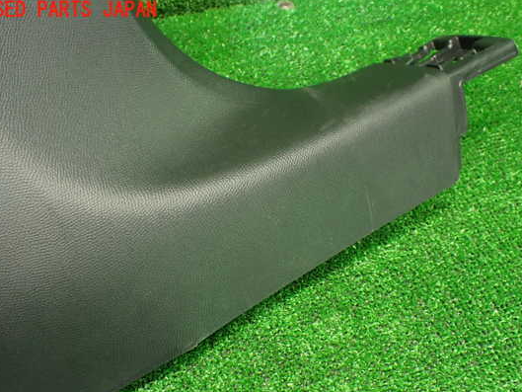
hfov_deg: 53.9
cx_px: 273
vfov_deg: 41.7
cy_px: 220
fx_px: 513
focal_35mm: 34
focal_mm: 5.4
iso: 800
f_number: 2.3
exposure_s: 1/60
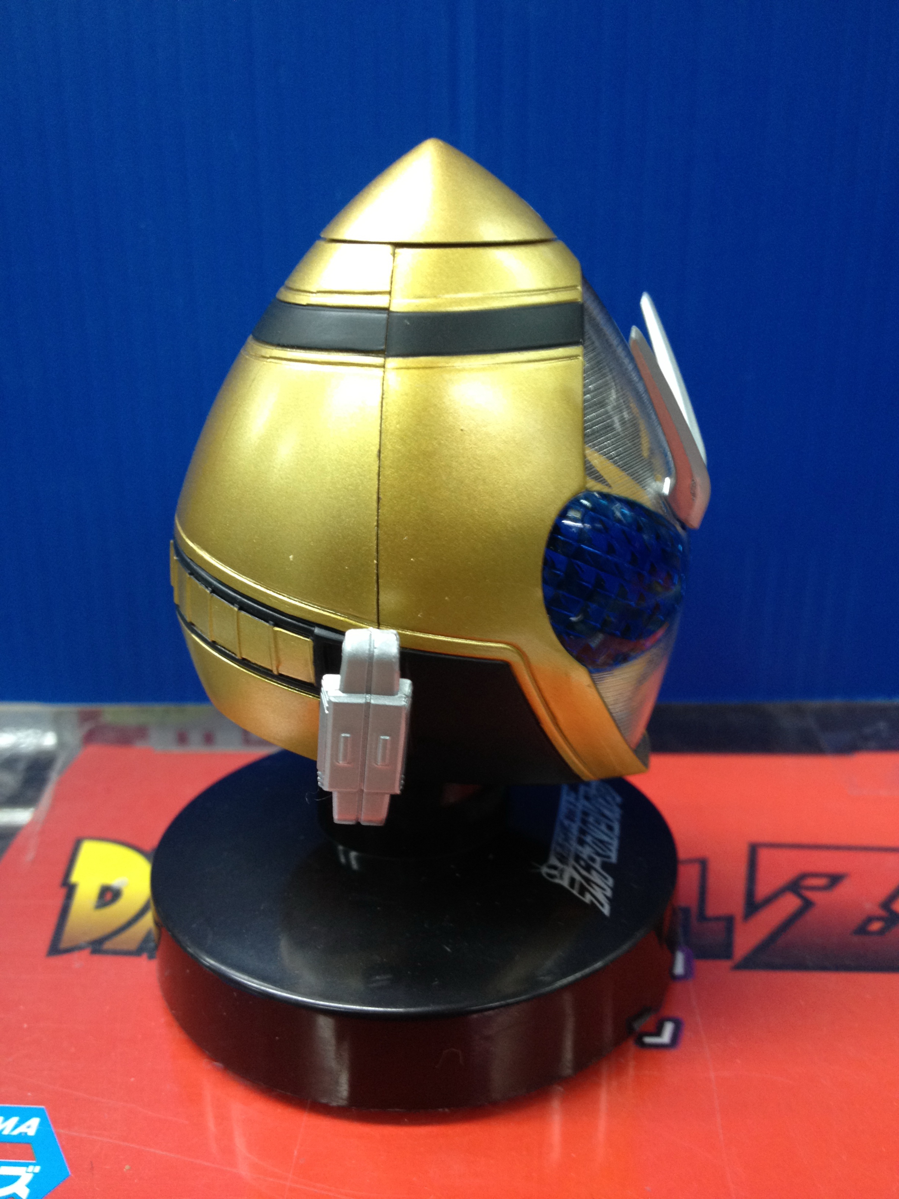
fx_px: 1212
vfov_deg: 52.6
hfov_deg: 40.7
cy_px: 600
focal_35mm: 35
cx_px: 450
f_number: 2.4
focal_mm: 4.28
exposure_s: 1/20
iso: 100
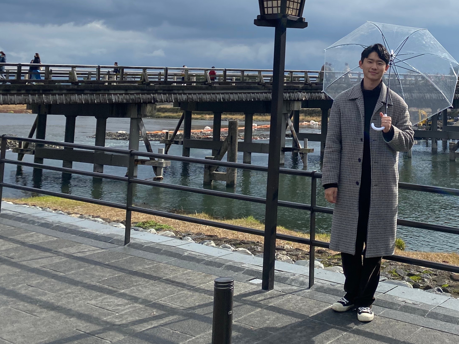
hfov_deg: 38.0
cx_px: 378
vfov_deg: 29.0
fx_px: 636
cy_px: 32
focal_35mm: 48
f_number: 1.8
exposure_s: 1/5025
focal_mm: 4.25
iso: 32
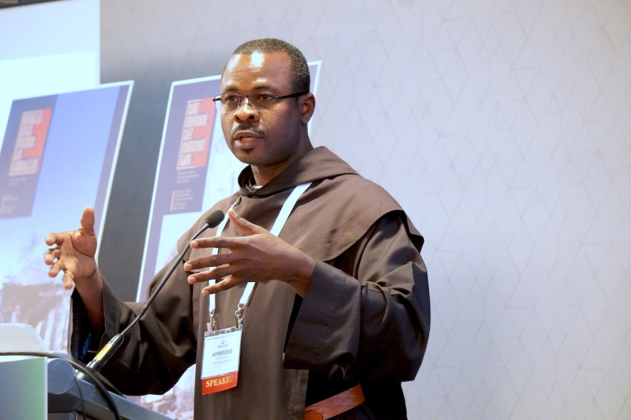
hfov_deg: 9.2
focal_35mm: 224
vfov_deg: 6.1
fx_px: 3916
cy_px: 210
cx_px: 316
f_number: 5.6
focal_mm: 149
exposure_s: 1/50
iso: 6400
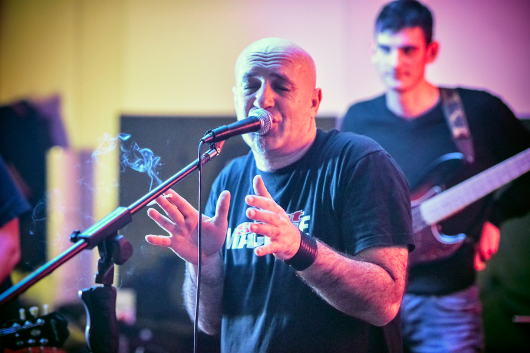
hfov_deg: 23.9
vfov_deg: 16.1
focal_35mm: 85
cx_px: 265
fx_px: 1251
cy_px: 176
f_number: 2.8
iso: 6400
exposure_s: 1/60
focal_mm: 85
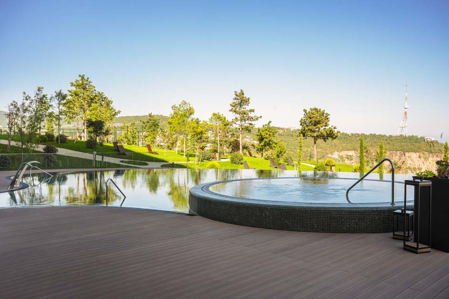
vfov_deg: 42.3
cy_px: 150
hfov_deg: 60.3
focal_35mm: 31
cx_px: 224
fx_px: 387
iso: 400
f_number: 8
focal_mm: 31
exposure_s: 1/400
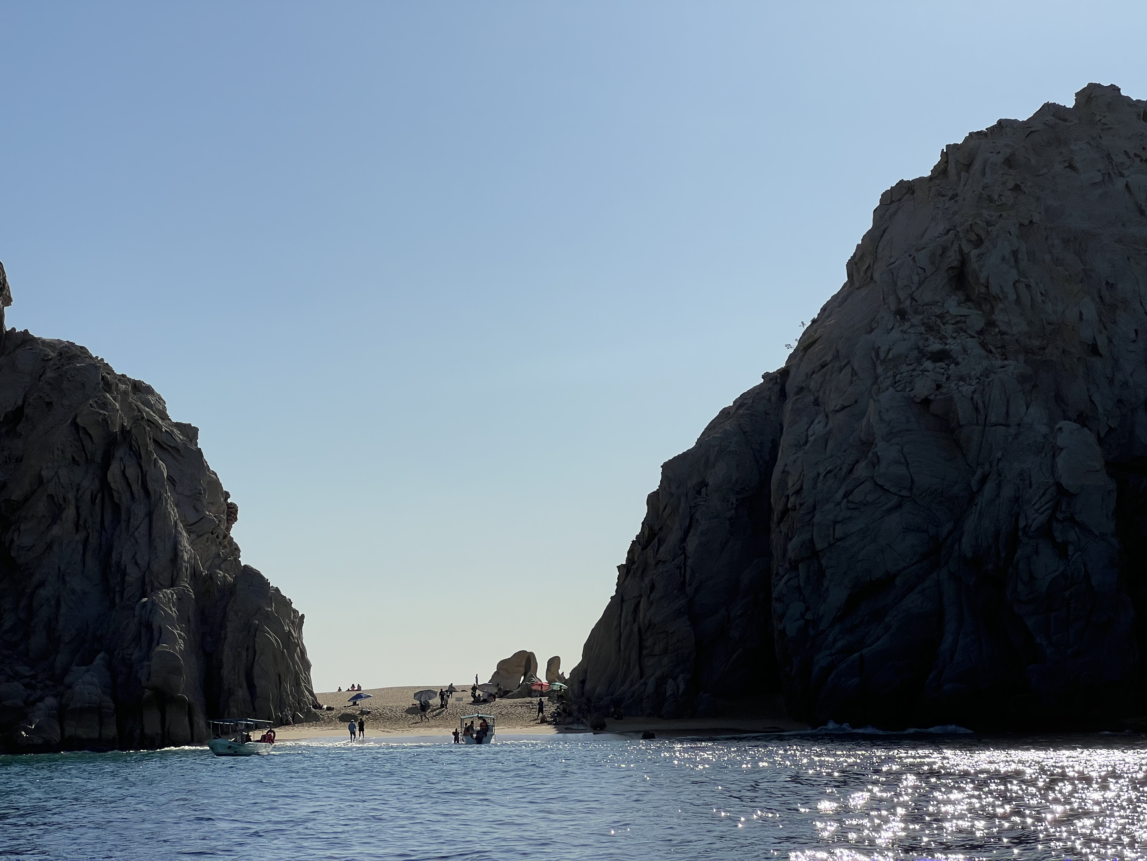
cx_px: 574
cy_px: 430
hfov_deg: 25.3
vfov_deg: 19.1
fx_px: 2551
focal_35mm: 77
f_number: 2.8
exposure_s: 1/2801
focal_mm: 9
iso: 25
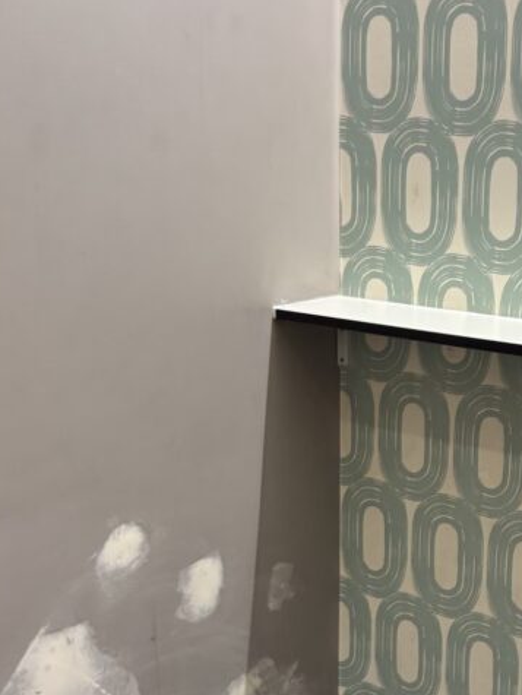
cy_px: 486
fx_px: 1124
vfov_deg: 33.9
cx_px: 431
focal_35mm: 56
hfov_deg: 25.6
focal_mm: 5.96
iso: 250
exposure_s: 1/50
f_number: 1.6
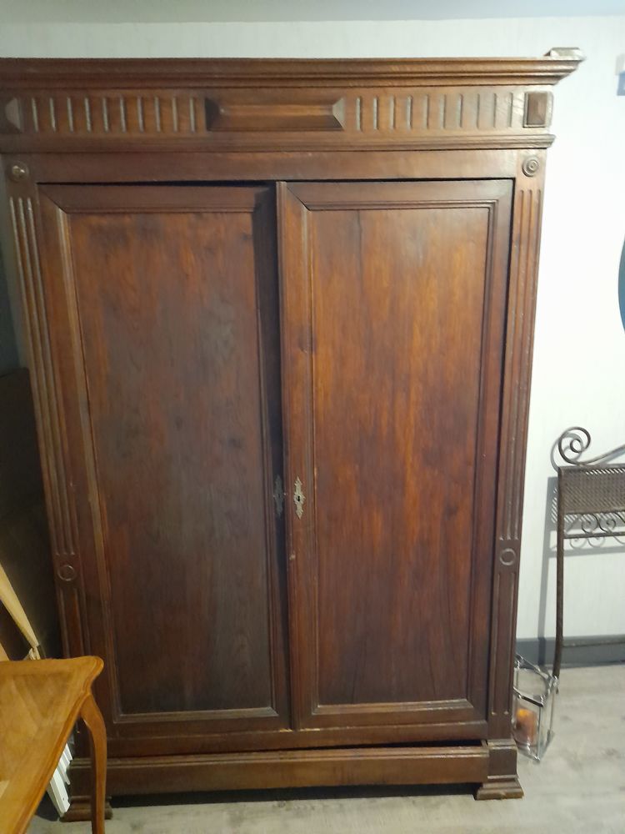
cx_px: 312
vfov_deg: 69.4
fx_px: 602
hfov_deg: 54.9
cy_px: 417
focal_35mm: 25
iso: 1000
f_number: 2
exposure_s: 1/10
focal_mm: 4.6
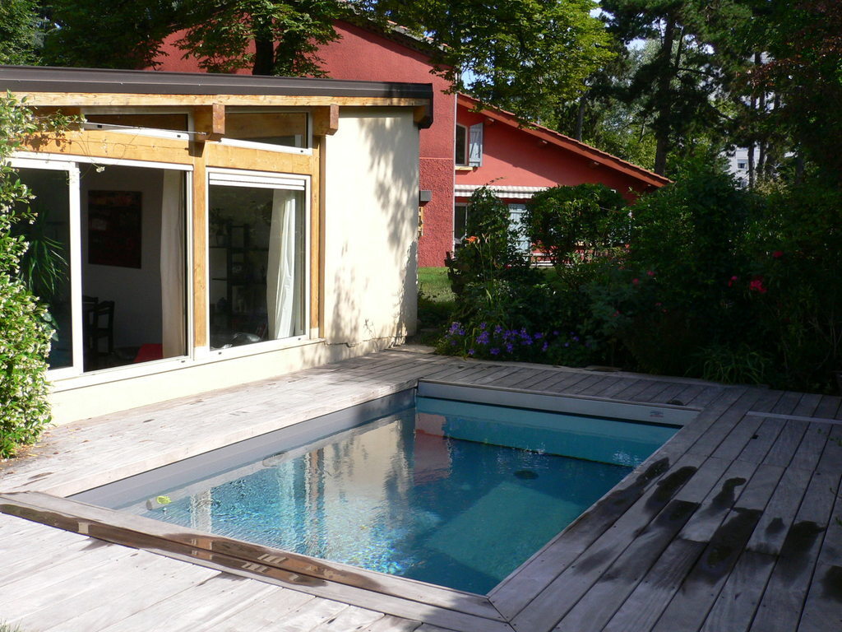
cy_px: 316
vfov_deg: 40.7
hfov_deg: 52.6
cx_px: 421
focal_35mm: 35
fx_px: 851
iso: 80
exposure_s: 1/200
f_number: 5.6
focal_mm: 5.8
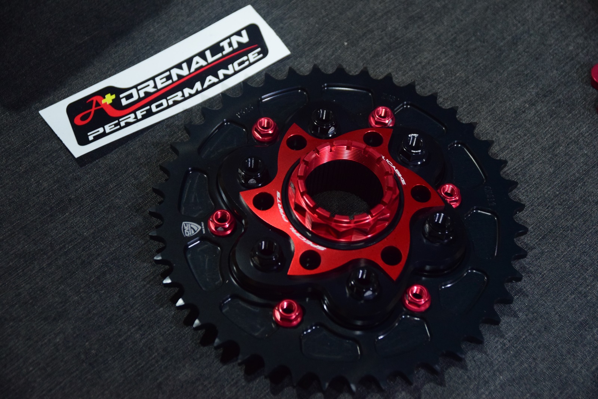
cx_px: 299
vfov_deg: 18.2
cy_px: 200
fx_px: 1246
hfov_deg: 27.0
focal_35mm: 75
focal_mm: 50
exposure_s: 1/20
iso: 2000
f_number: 4
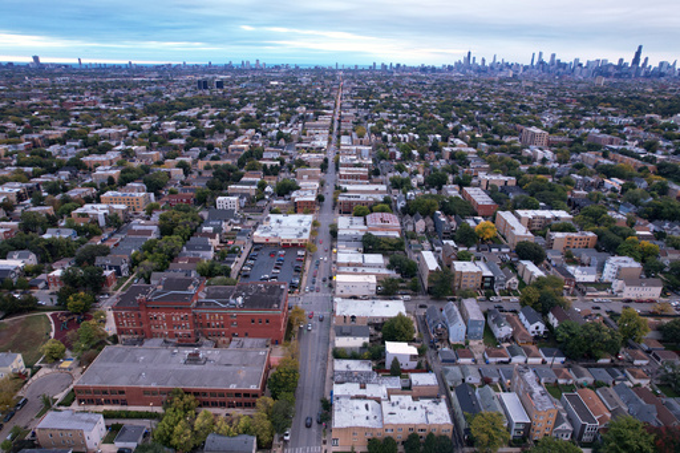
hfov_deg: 78.6
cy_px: 226
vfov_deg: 57.2
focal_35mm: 22
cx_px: 340
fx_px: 415
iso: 100
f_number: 2.8
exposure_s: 1/50
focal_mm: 8.38
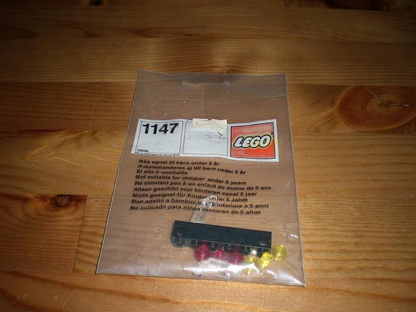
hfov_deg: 49.0
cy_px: 156
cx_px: 208
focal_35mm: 38
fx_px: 457
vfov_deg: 37.7
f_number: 3.1
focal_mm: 6.3
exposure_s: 1/60
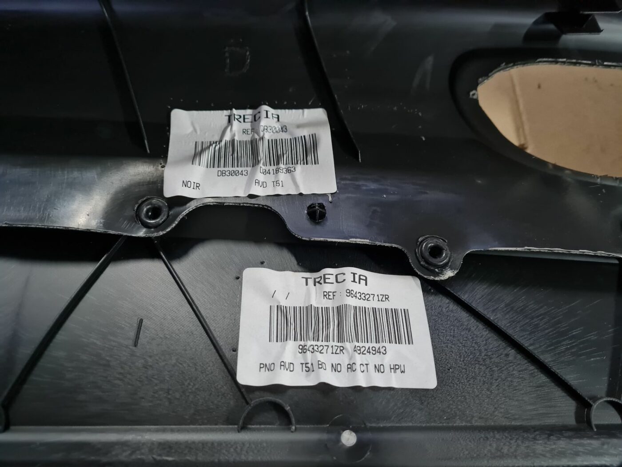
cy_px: 234
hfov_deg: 67.3
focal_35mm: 26
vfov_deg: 53.1
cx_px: 311
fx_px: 467
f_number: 1.8
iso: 640
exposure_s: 1/25
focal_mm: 5.4
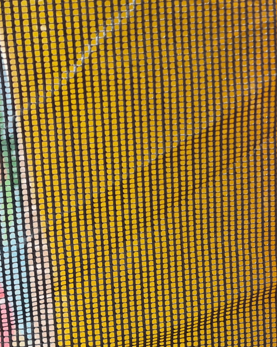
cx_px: 375
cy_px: 50
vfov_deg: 21.4
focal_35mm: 88
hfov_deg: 16.4
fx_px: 902
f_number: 1.8
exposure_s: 1/100
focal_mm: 5.4
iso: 125
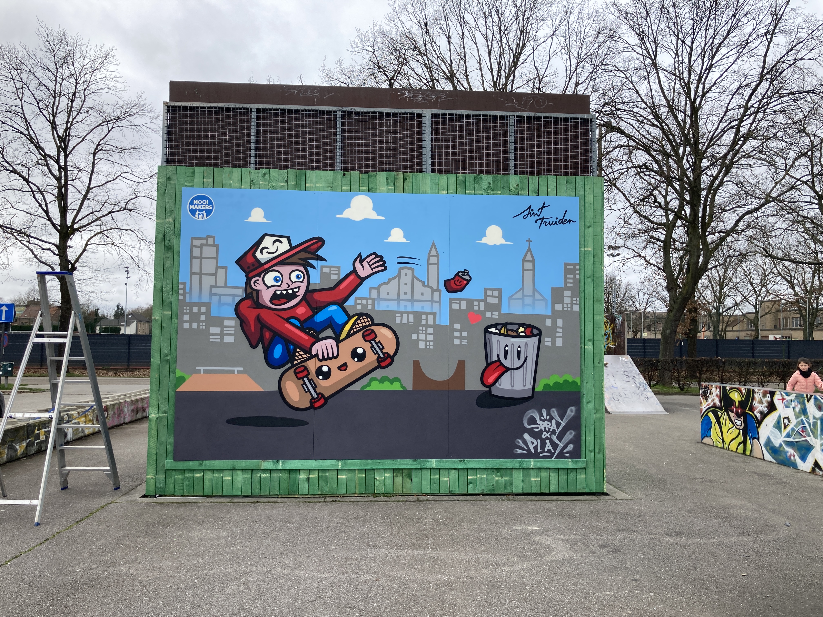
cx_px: 412
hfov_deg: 63.4
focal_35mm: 28
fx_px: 666
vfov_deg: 49.7
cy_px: 308
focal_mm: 3.99
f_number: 1.8
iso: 20
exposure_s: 1/774
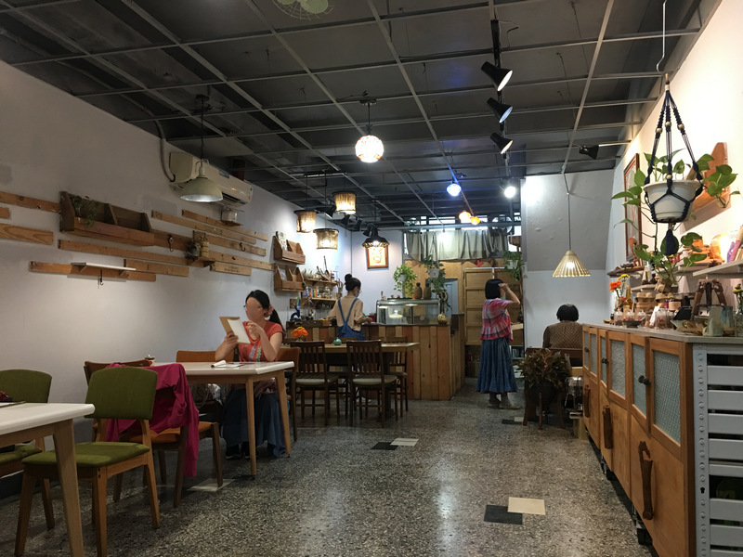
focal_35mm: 29
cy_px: 278
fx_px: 622
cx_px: 372
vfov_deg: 48.2
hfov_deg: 61.7
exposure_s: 1/15
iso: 64
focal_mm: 4.15
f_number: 2.2
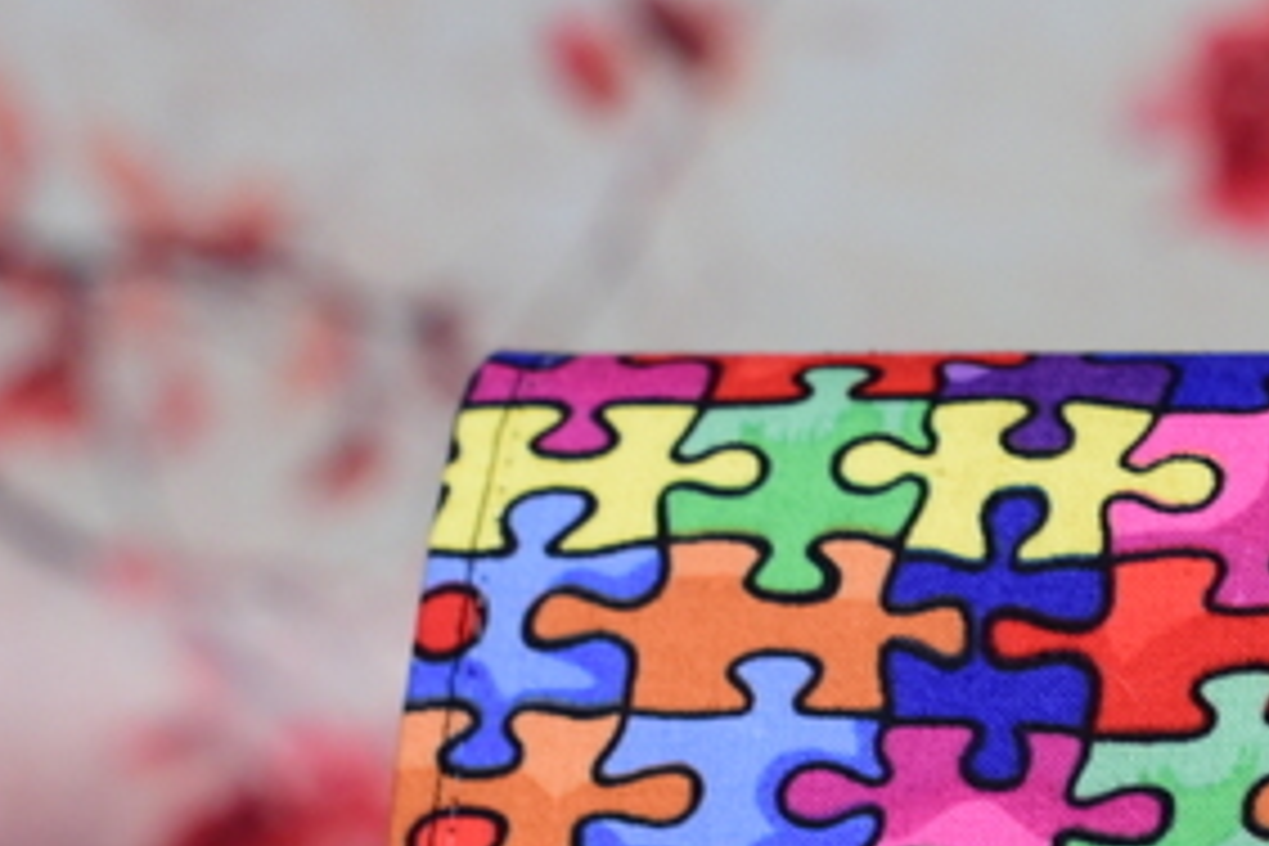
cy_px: 968
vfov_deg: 9.5
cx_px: 1516
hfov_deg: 14.0
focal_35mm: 142
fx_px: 5005
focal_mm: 50
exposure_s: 1/20
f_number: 5
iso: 1600
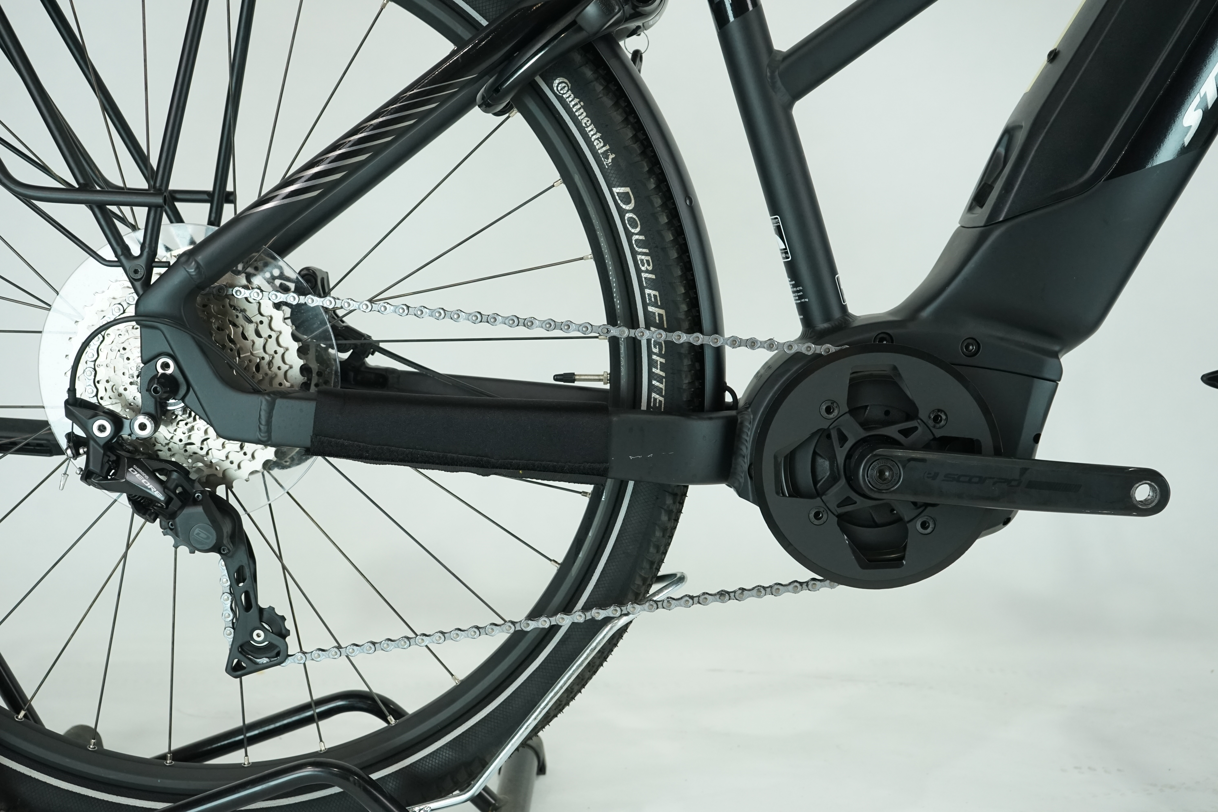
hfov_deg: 47.4
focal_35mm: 41
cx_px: 609
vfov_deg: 32.6
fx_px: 1387
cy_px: 406
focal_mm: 41
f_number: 5.6
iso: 1600
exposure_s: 1/200
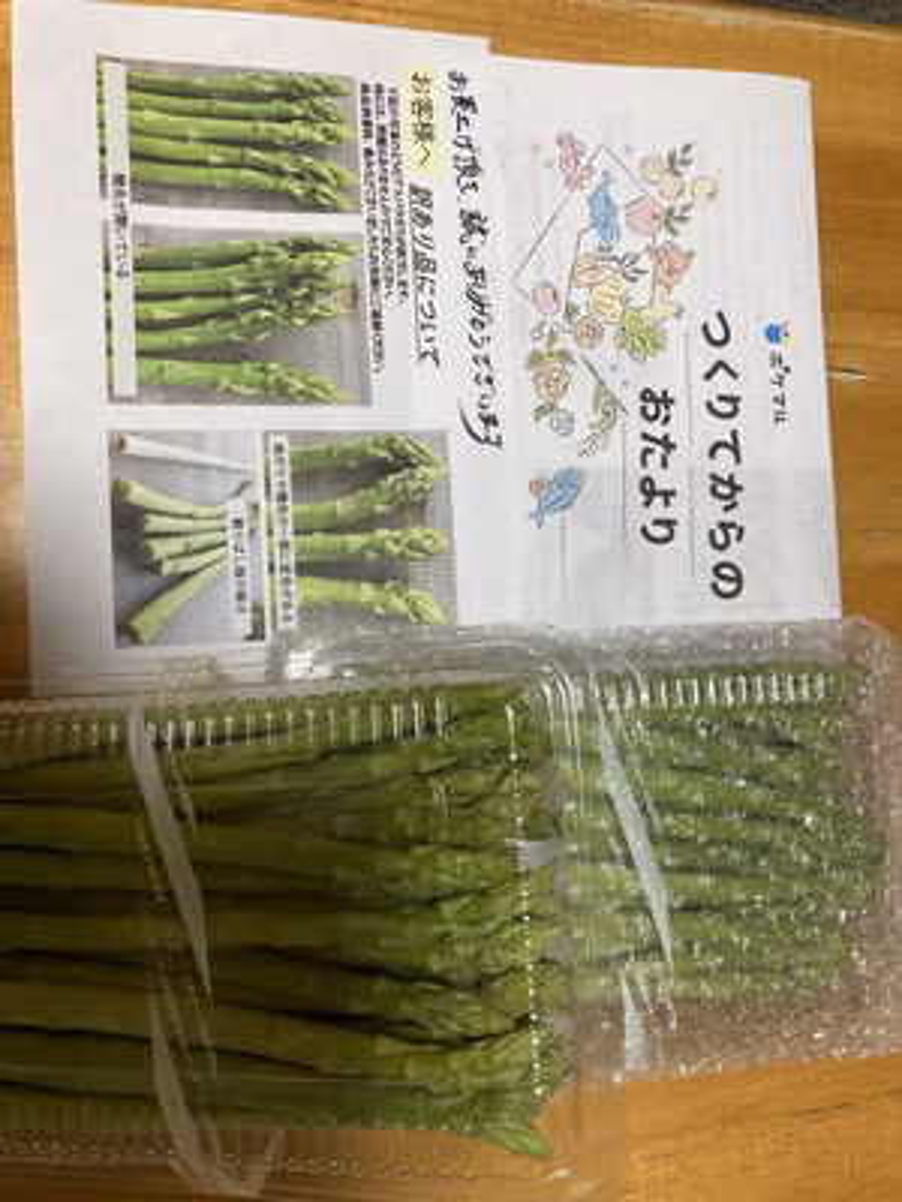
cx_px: 451
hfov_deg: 49.7
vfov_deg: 63.4
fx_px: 973
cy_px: 601
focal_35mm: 28
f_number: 1.8
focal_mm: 3.99
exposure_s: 1/100
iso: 80
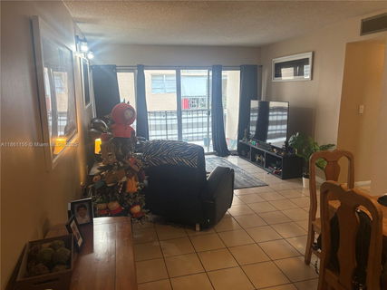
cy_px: 145
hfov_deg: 67.3
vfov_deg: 53.0
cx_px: 194
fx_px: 291
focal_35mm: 26
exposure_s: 1/120
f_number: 1.6
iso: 160
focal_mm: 5.96
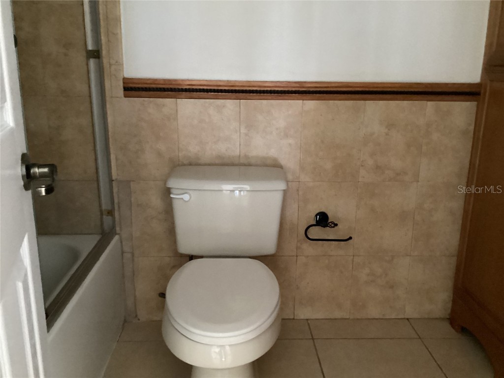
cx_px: 252
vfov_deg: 45.4
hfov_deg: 58.4
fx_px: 451
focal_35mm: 31
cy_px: 189
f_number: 2.4
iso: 640
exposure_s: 1/20
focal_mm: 3.3
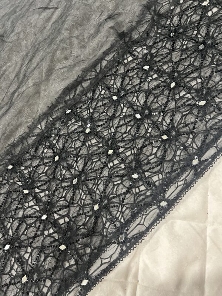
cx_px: 111
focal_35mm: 26
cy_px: 148
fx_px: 222
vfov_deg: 67.3
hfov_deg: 53.1
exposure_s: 1/40
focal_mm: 5.7
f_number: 1.5
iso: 640
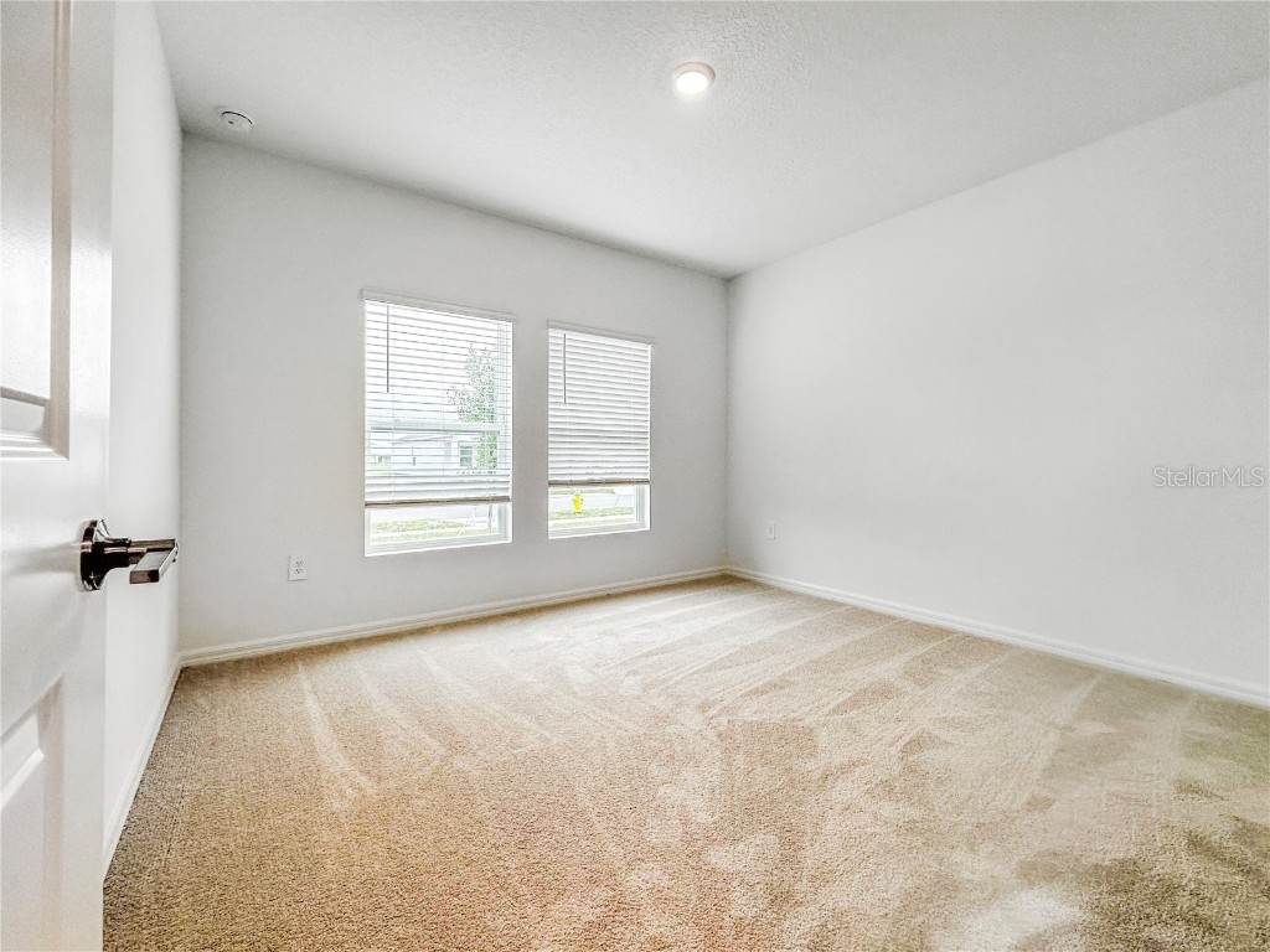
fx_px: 514
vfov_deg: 85.7
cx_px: 635
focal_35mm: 14
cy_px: 476
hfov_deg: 102.1
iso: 80
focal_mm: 2.22
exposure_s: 1/120
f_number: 2.2
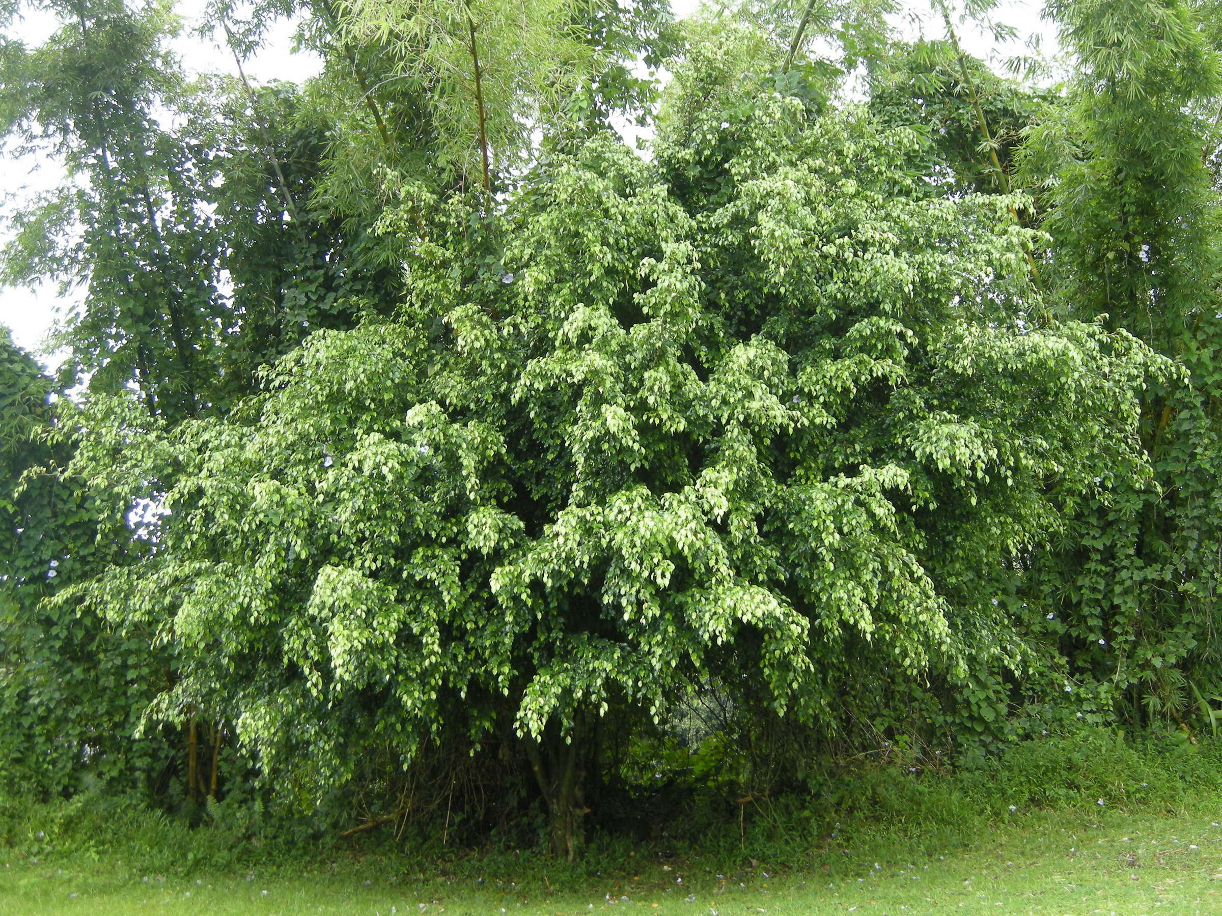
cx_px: 611
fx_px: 1236
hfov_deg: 52.6
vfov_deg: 40.7
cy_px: 458
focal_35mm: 35
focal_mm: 7.5
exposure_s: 1/51
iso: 64
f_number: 2.7
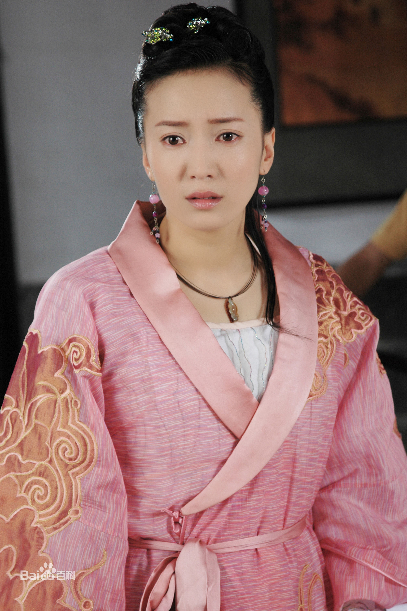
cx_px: 204
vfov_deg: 16.1
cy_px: 306
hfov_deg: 10.7
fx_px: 2166
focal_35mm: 128
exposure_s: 1/50
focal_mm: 85
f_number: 4
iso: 200
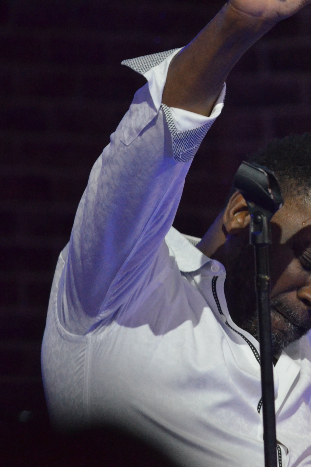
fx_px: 6156
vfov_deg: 4.3
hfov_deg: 2.9
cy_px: 234
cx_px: 348
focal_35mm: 475
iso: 3200
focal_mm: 210
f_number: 5.3
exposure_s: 1/200
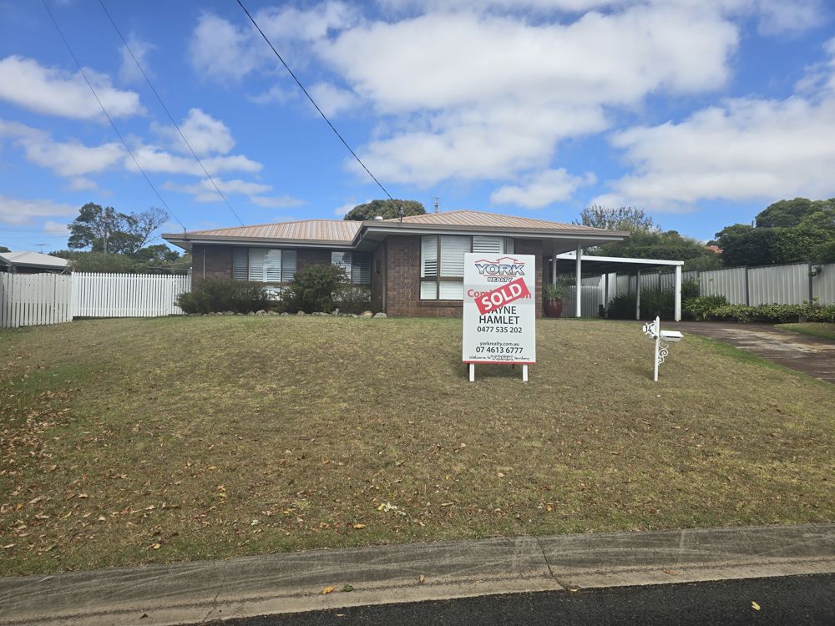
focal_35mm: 23
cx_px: 418
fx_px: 555
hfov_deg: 73.9
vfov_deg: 58.9
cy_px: 313
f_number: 1.7
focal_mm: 6.3
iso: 12
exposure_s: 1/722
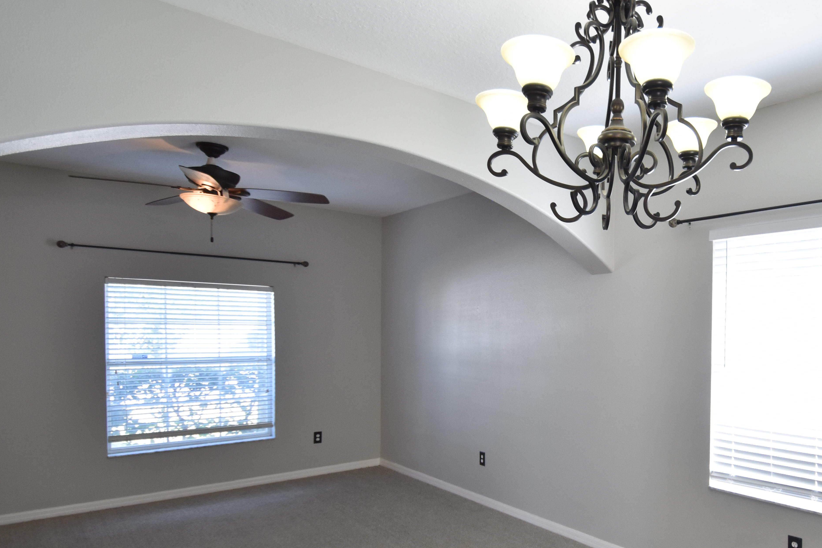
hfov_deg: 69.2
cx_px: 610
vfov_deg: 52.6
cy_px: 342
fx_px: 548
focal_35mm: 24
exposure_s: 1/180
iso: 800
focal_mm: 10
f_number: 3.5
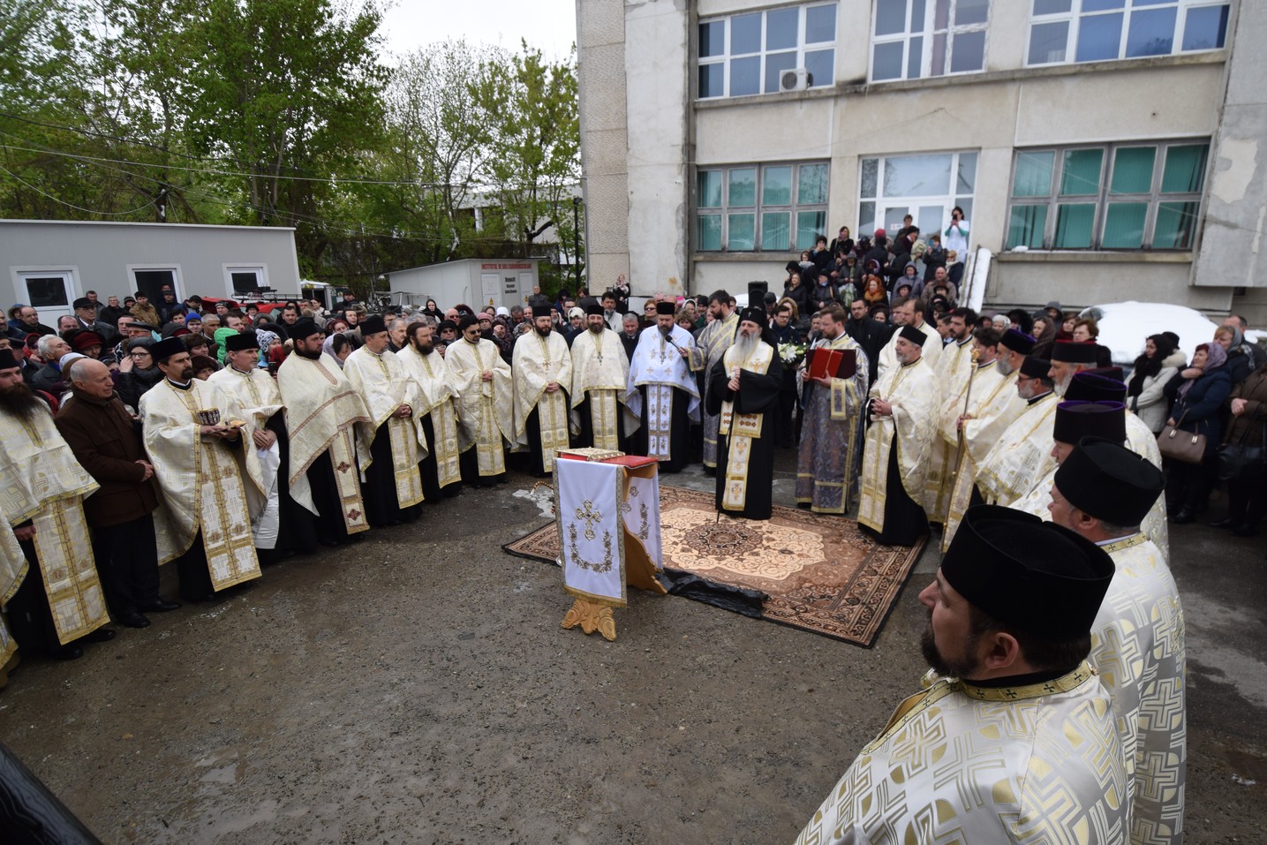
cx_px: 634
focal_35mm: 20
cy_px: 422
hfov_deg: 85.4
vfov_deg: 63.2
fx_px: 686
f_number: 8
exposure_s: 1/250
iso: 200
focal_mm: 13
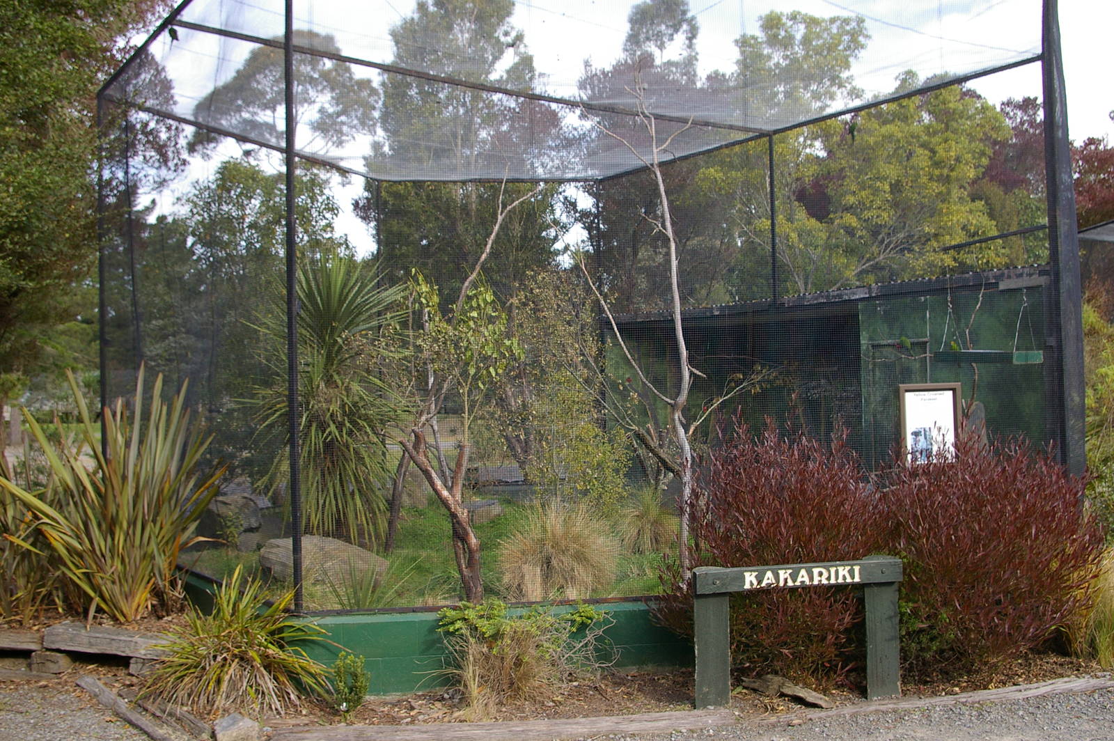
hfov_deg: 59.5
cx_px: 557
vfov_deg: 41.6
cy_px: 370
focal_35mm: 32
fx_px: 974
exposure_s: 1/180
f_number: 8
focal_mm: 21
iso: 400
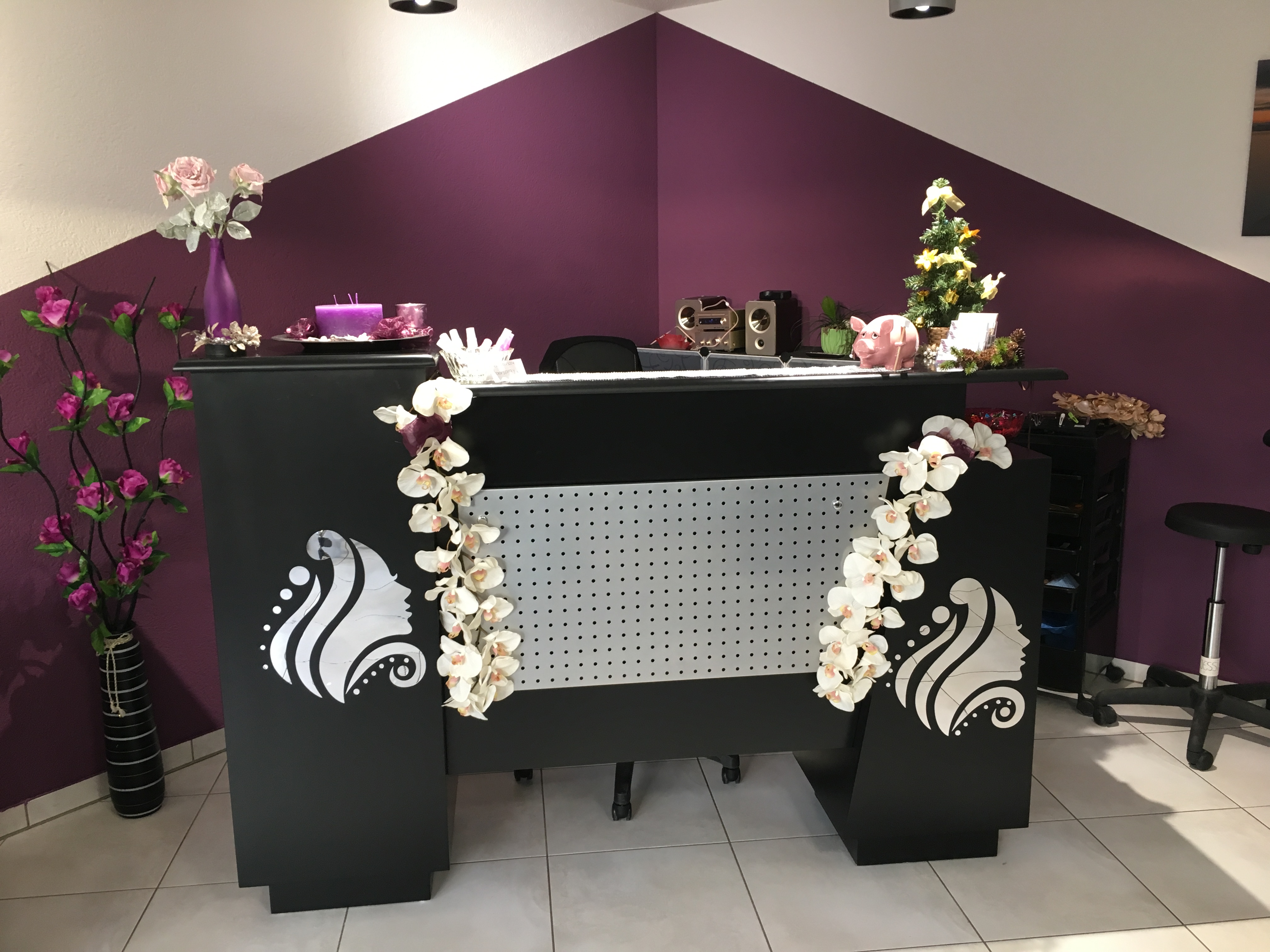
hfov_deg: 61.7
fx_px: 1064
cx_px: 635
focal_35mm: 29
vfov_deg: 48.2
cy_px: 476
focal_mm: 4.15
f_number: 2.2
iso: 100
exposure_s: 1/33
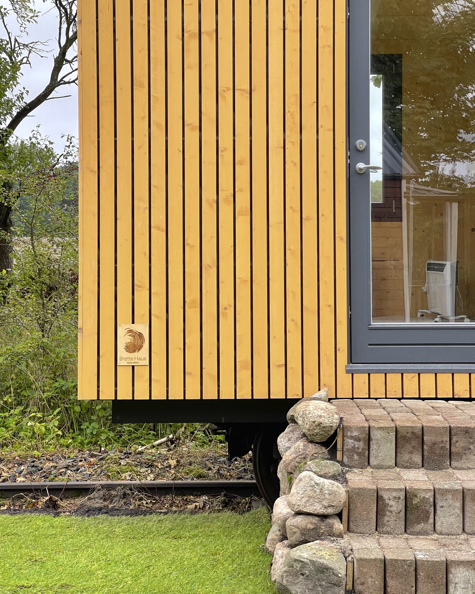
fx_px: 1177
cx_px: 236
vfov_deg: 28.3
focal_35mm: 67
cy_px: 290
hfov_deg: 22.8
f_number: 2.2
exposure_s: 1/122
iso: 50
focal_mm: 7.5
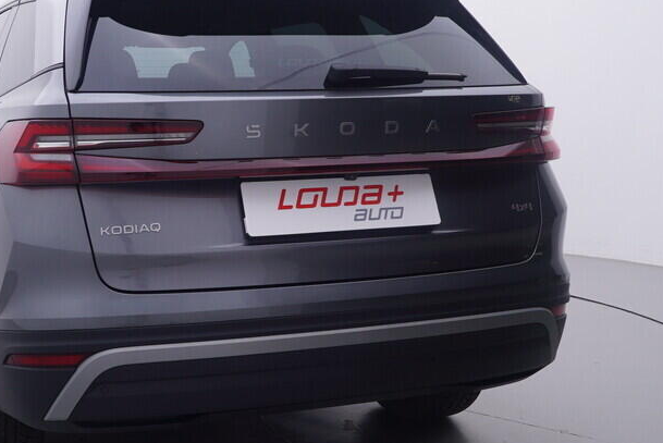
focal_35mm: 53
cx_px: 179
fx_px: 980
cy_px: 217
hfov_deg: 36.6
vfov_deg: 25.5
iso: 200
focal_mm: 15
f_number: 5
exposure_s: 1/80
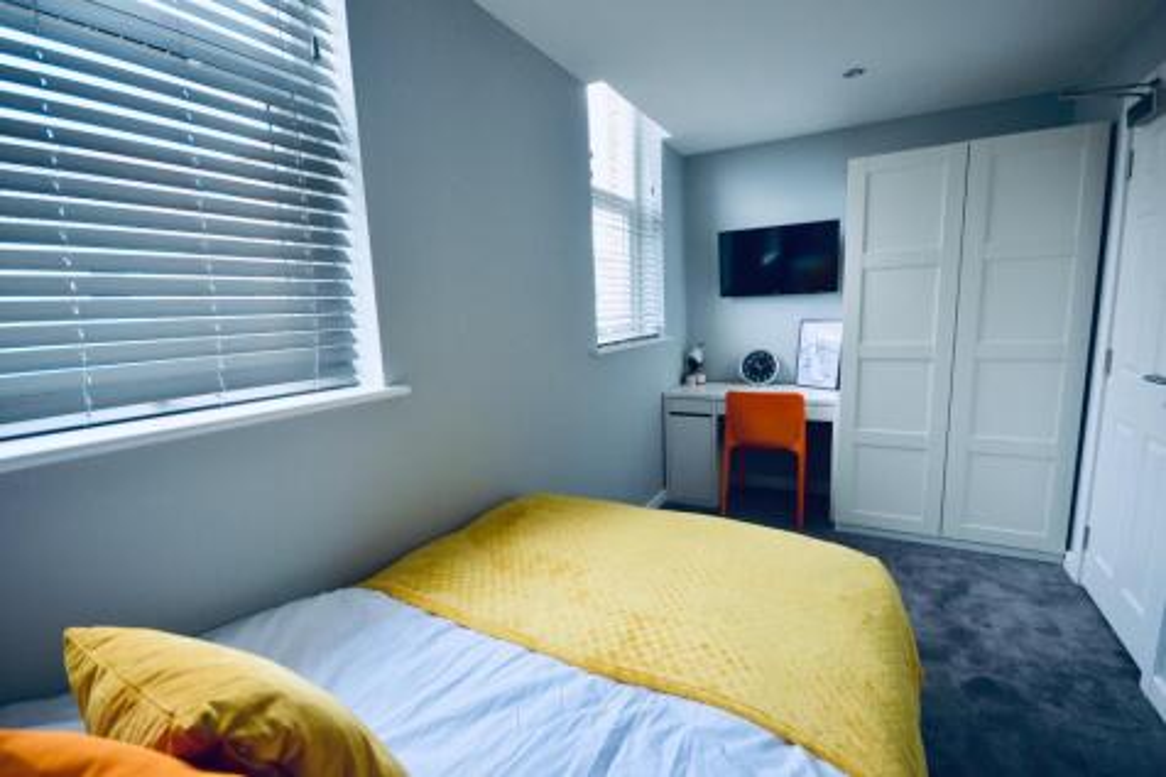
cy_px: 388
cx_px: 583
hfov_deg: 100.4
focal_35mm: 15
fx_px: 486
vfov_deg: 77.3
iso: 400
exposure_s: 1/100
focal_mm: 10
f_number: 5
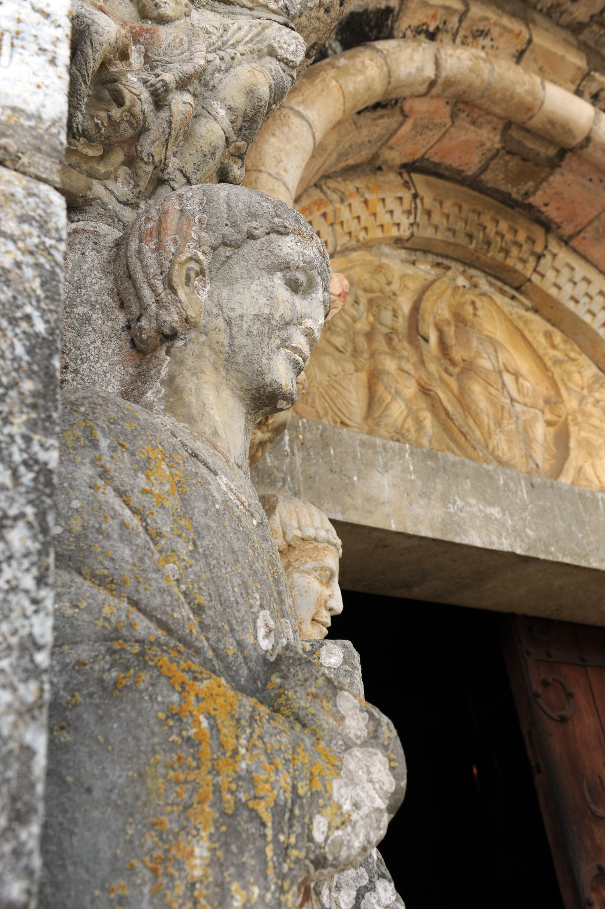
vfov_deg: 50.7
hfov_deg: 35.0
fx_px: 959
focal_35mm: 38
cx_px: 302
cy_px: 454
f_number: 8
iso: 200
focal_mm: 38
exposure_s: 1/160
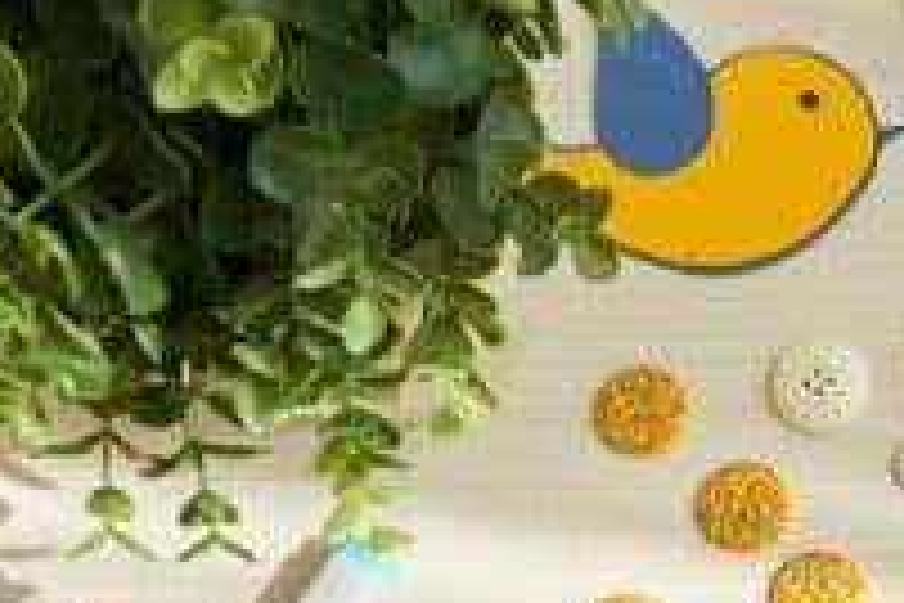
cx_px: 1633
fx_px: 3766
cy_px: 1060
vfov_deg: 8.8
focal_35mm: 150
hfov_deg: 12.5
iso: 100
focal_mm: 35
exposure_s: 1/180
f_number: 5.6
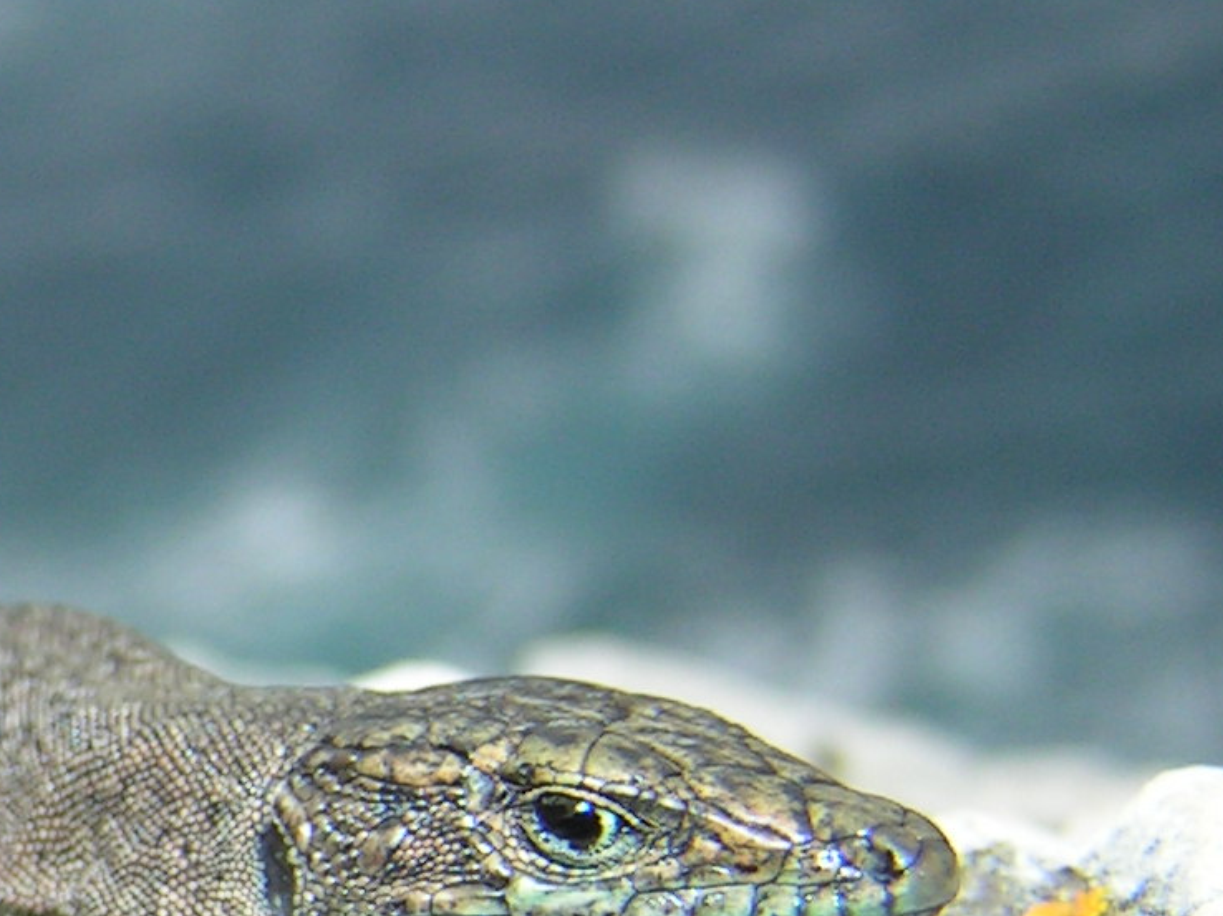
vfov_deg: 12.6
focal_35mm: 117
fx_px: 4132
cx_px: -423
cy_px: 835
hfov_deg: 15.9
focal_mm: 6.3
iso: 50
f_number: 2.8
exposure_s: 1/640
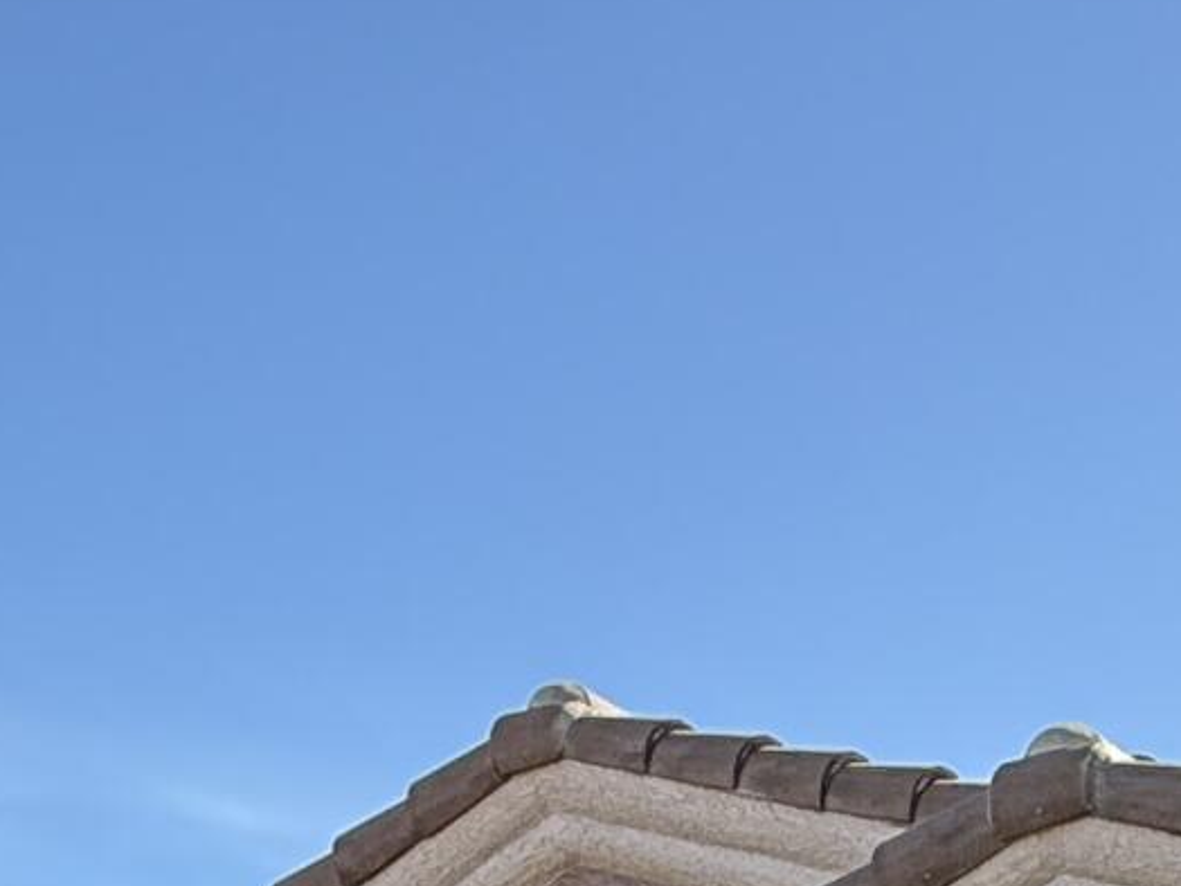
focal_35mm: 80
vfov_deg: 15.0
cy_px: 1776
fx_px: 2730
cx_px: 1273
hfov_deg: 23.1
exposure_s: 1/734
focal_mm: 2.22
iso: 64
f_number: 2.2
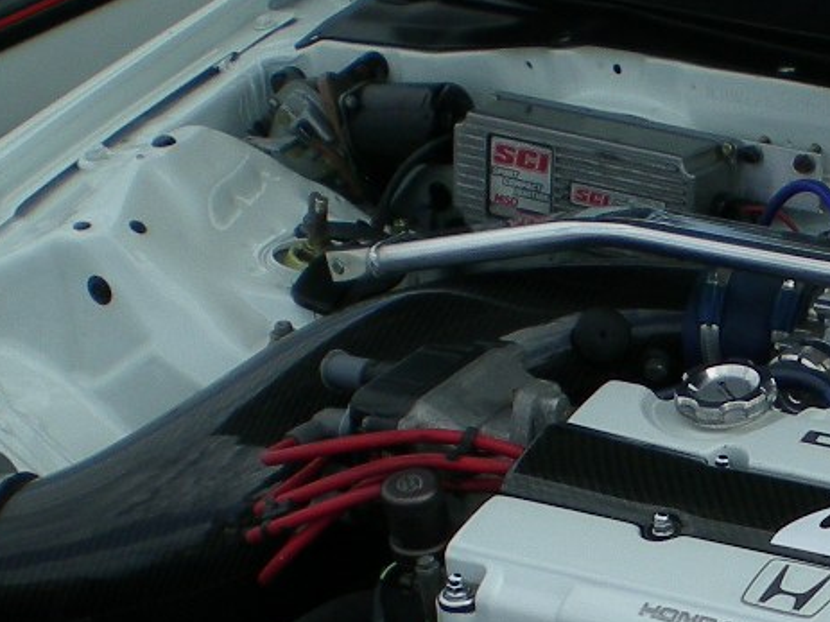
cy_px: 846
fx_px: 3020
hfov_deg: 15.1
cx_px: 982
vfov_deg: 11.4
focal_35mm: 126
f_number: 4.6
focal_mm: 6.3
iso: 50
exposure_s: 1/419
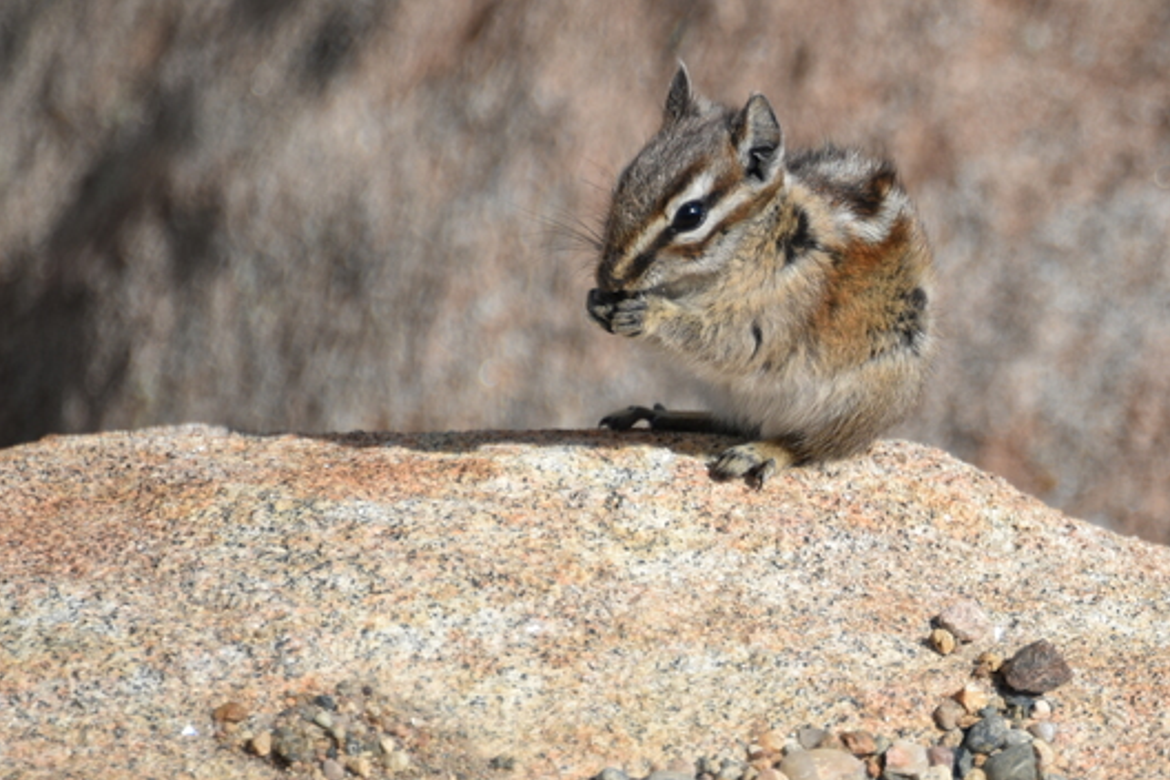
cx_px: 1343
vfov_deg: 1.9
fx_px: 23626
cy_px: 423
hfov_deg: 2.8
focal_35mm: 727
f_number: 5.6
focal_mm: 300
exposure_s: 1/640
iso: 100
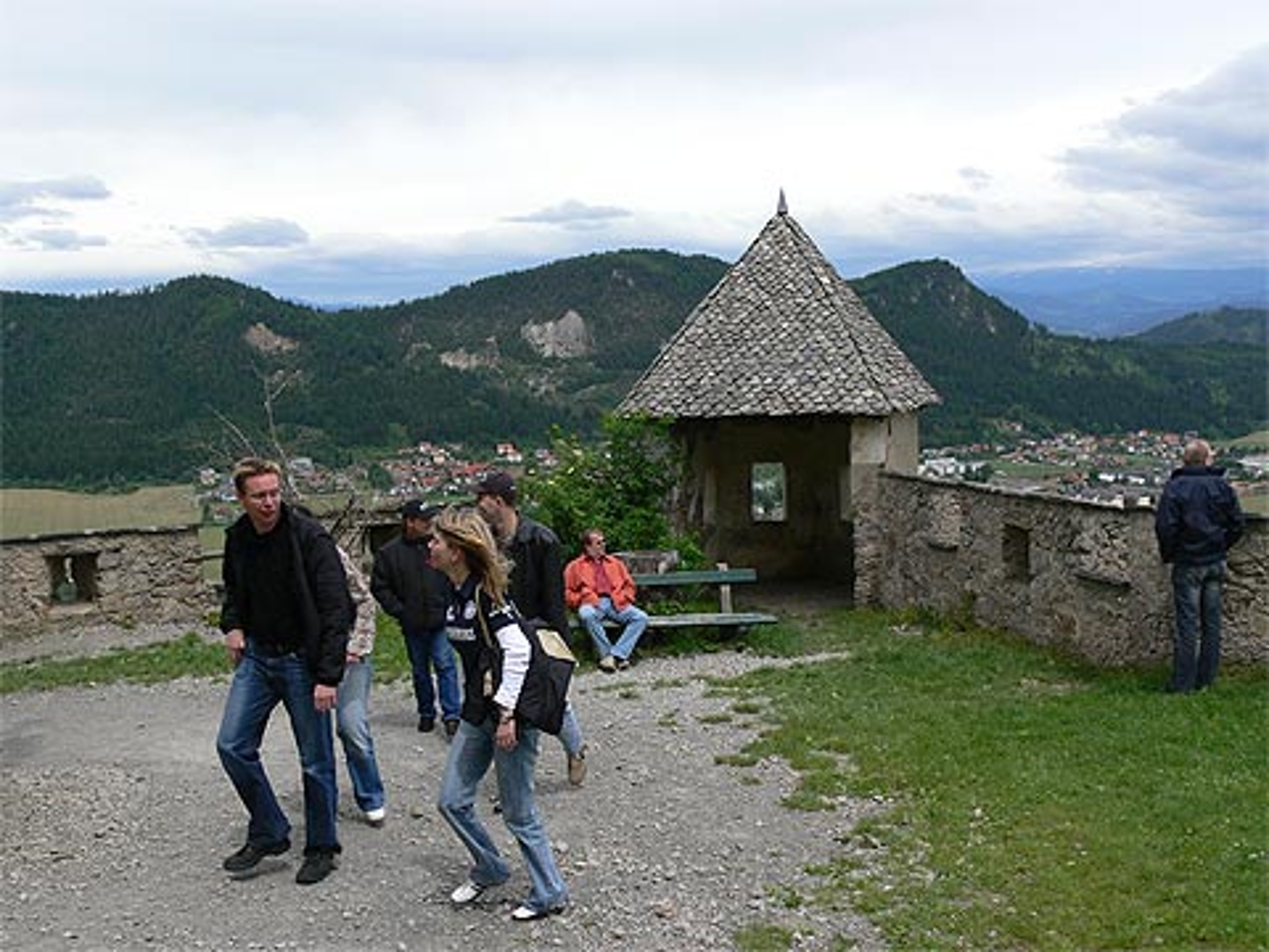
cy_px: 476
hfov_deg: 49.0
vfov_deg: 37.7
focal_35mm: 38
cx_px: 634
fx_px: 1393
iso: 100
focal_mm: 8
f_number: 4.5
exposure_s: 1/640
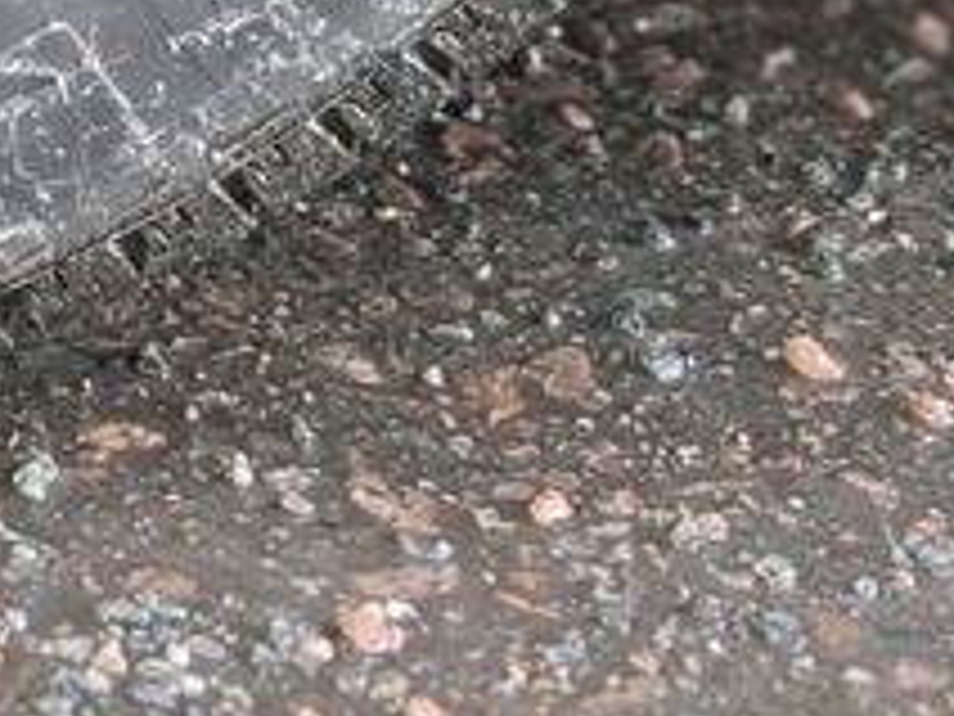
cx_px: -868
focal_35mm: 156
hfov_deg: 11.6
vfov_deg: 8.2
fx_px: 4299
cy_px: -1373
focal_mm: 5.54
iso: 80
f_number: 1.8
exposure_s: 1/100
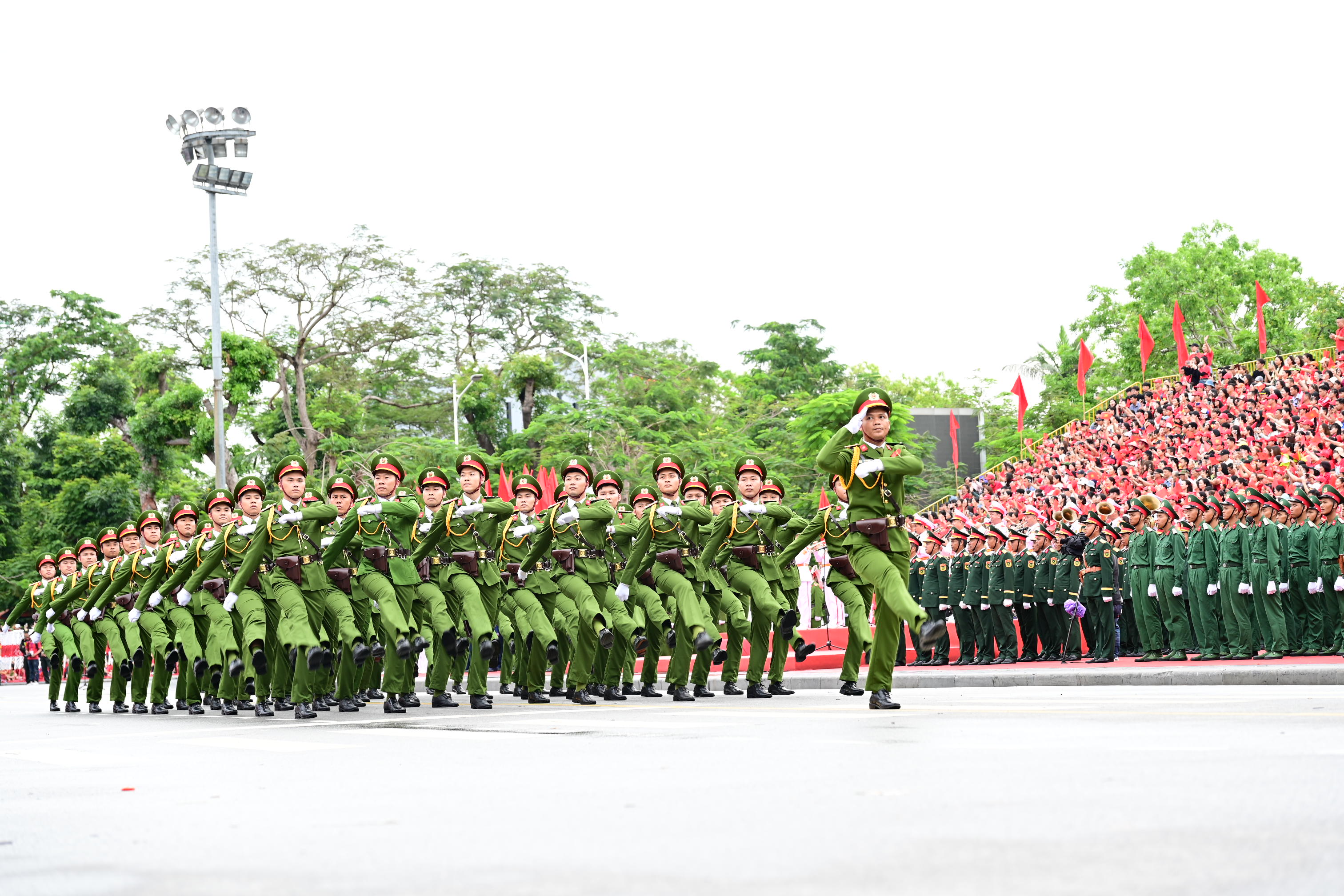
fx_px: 2538
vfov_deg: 20.0
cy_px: 448
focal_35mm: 68
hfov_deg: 29.7
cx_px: 672
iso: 100
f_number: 4
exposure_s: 1/100
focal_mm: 68
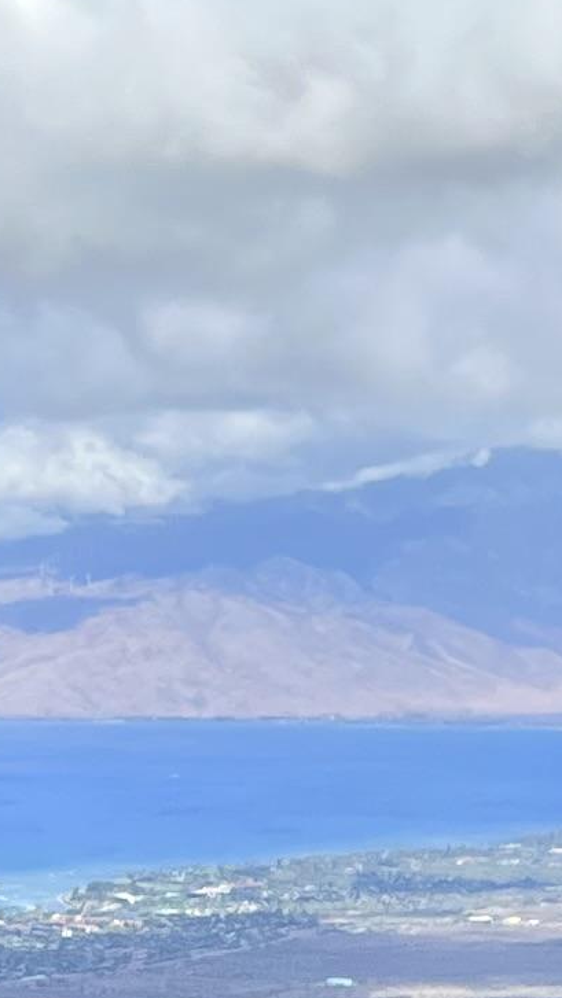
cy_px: 964
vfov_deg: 13.5
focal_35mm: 157
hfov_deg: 7.5
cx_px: -414
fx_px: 4159
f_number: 1.5
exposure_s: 1/5882
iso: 50
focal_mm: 5.7
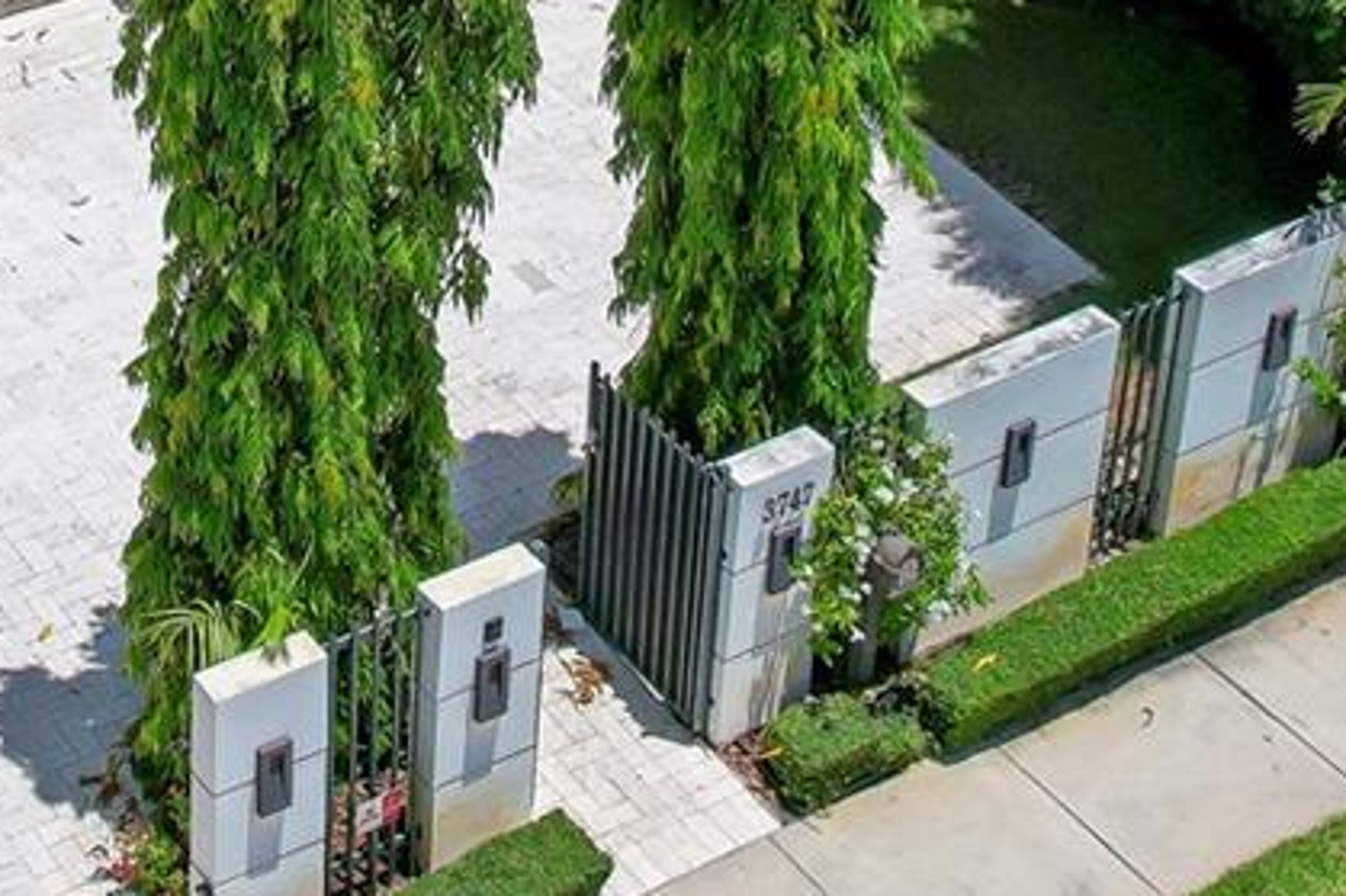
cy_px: -369
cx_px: 235
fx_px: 3139
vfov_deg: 15.2
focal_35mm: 84
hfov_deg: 23.8
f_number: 2.8
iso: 110
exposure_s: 1/4000
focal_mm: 8.38
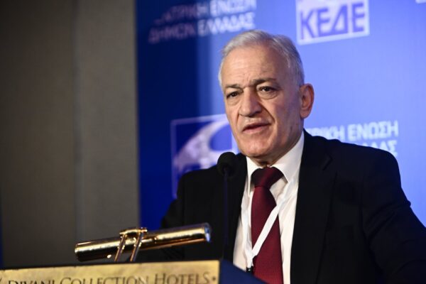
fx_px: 1834
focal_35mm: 155
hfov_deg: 13.2
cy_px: 142
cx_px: 213
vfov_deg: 8.9
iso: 3200
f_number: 4
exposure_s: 1/250
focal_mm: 155
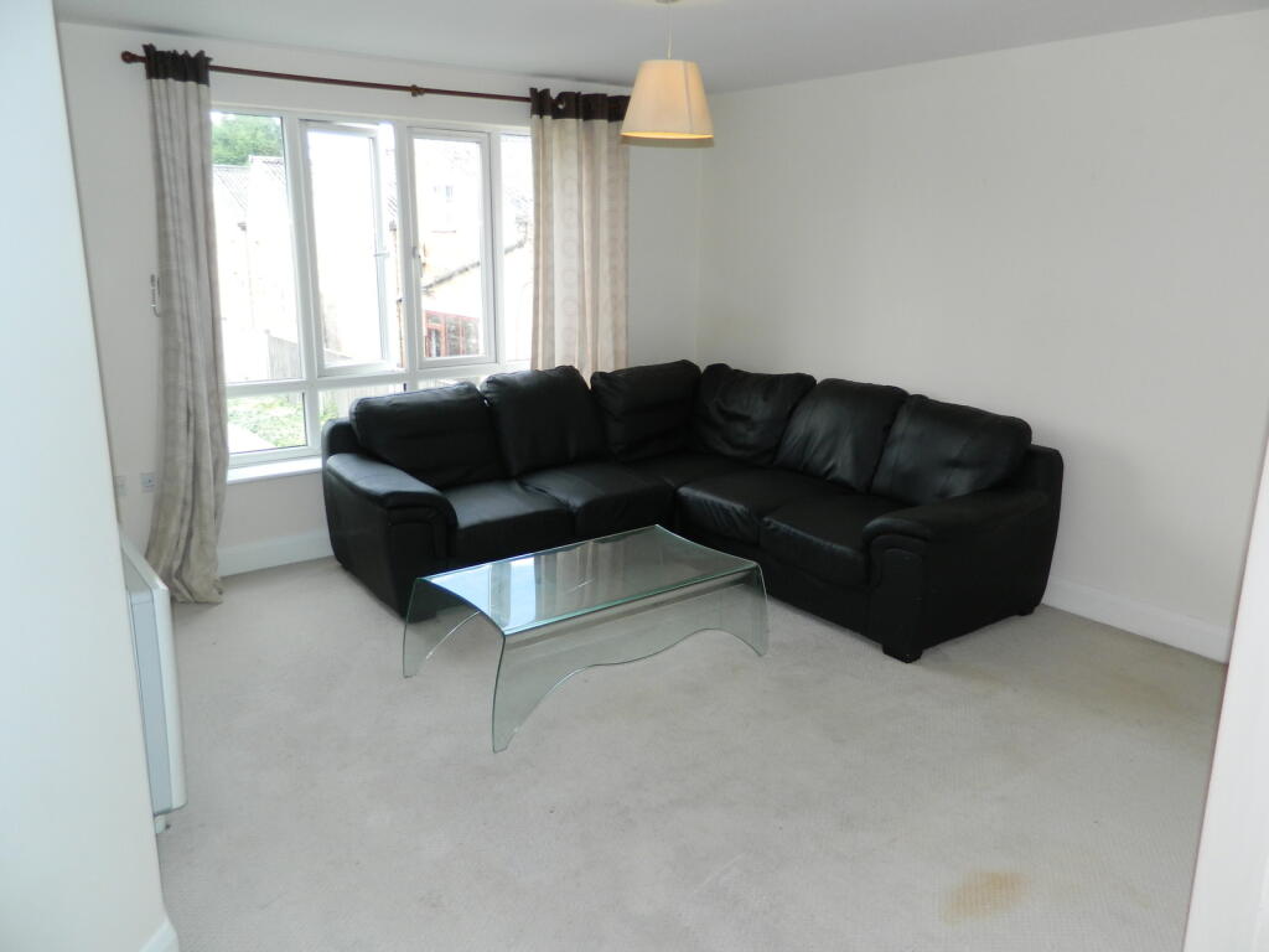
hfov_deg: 69.4
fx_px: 916
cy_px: 476
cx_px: 634
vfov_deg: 54.9
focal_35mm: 25
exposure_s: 1/100
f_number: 3.1
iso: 110
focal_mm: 4.5
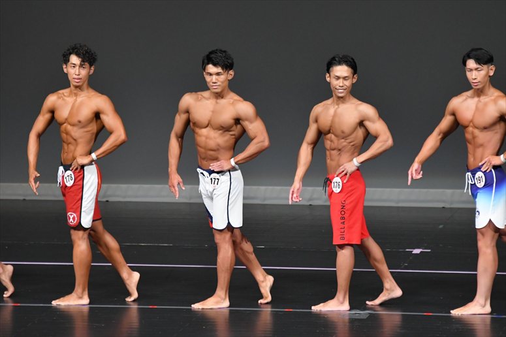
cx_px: 253
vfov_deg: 4.4
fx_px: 4425
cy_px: 168
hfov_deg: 6.5
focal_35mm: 315
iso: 4000
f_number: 5.6
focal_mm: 210
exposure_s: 1/400
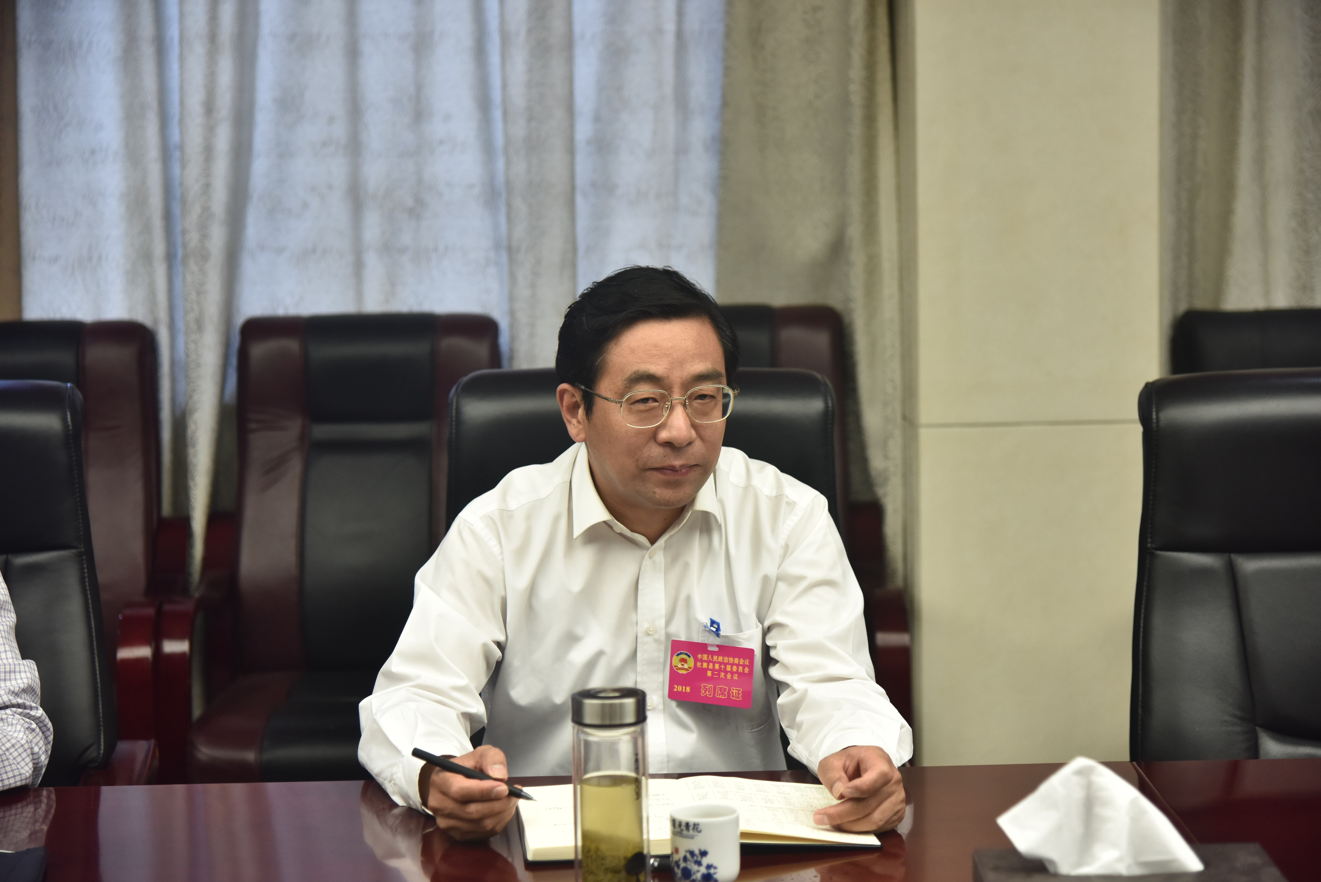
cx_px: 660
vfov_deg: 18.2
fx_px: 2753
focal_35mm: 75
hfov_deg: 27.0
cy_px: 441
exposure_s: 1/80
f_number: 4
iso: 1250
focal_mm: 75
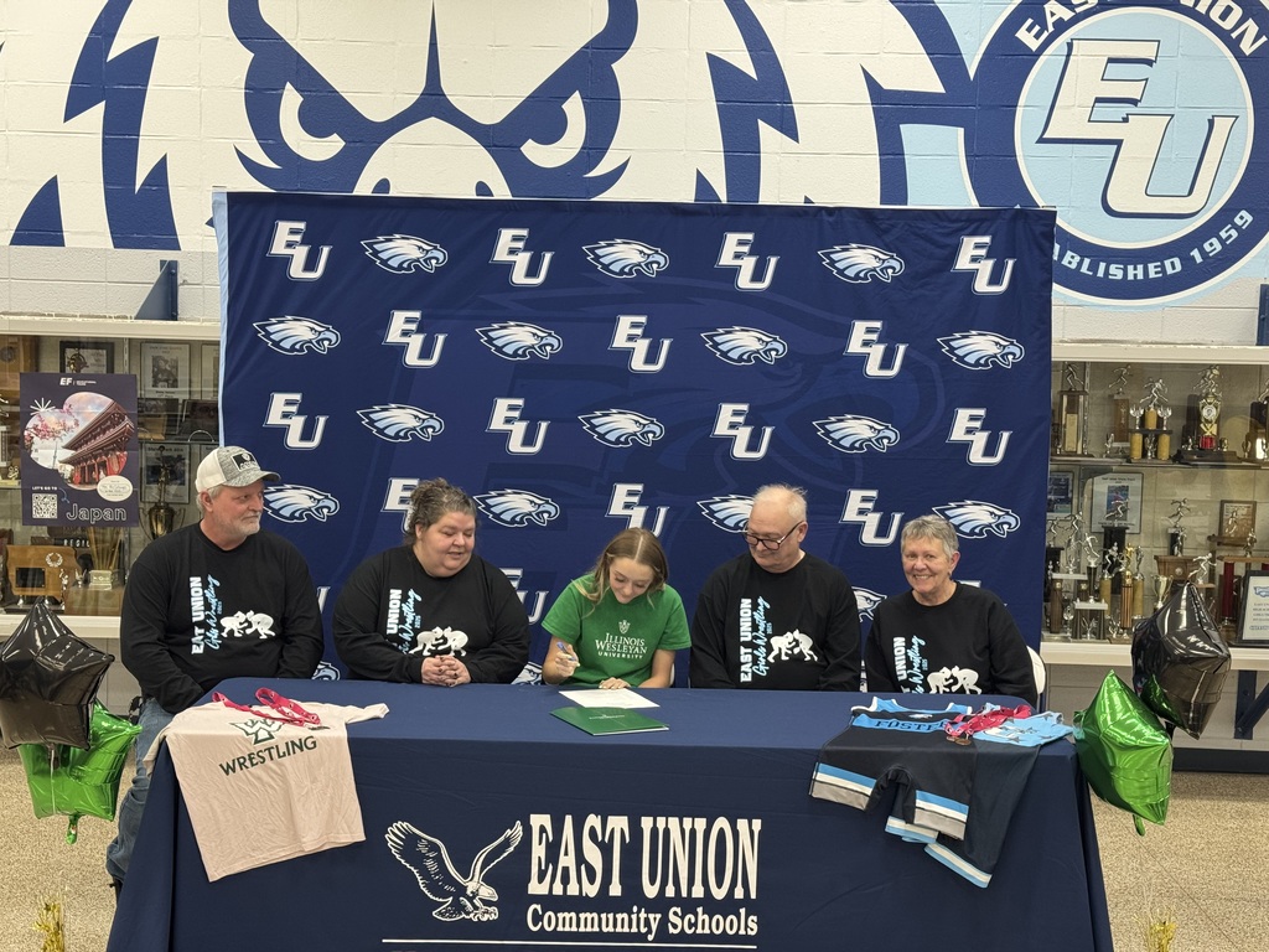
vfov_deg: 30.3
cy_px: 476
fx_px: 1760
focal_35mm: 48
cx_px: 634
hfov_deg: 39.7
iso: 160
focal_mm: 6.76
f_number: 1.78
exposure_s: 1/60
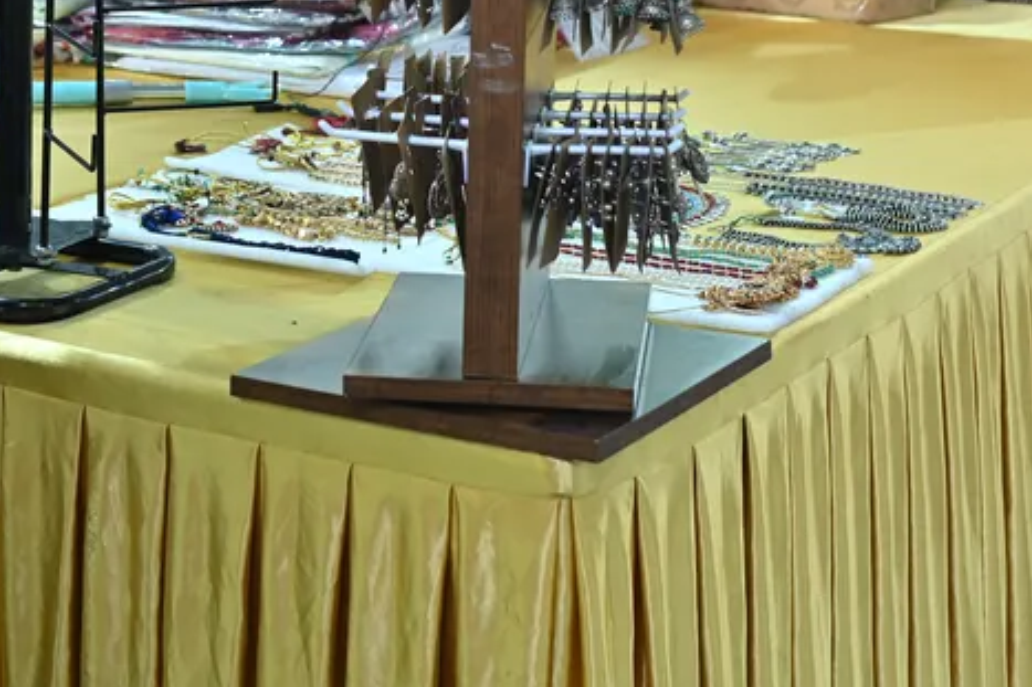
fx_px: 2751
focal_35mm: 96
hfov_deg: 21.1
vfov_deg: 13.6
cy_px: -244
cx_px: 292
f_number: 4
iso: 800
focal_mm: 35
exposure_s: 1/125
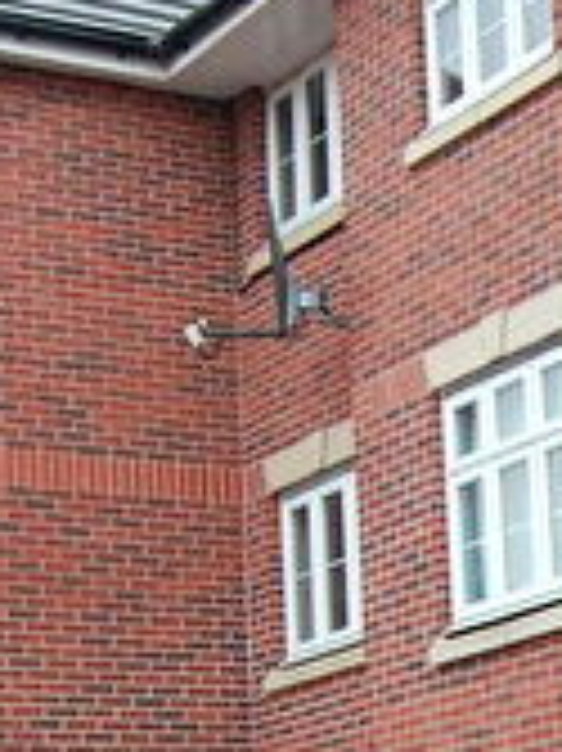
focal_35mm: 109
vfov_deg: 17.8
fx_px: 2363
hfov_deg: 13.1
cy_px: 666
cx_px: 755
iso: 200
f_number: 6.3
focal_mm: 18
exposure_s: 1/160
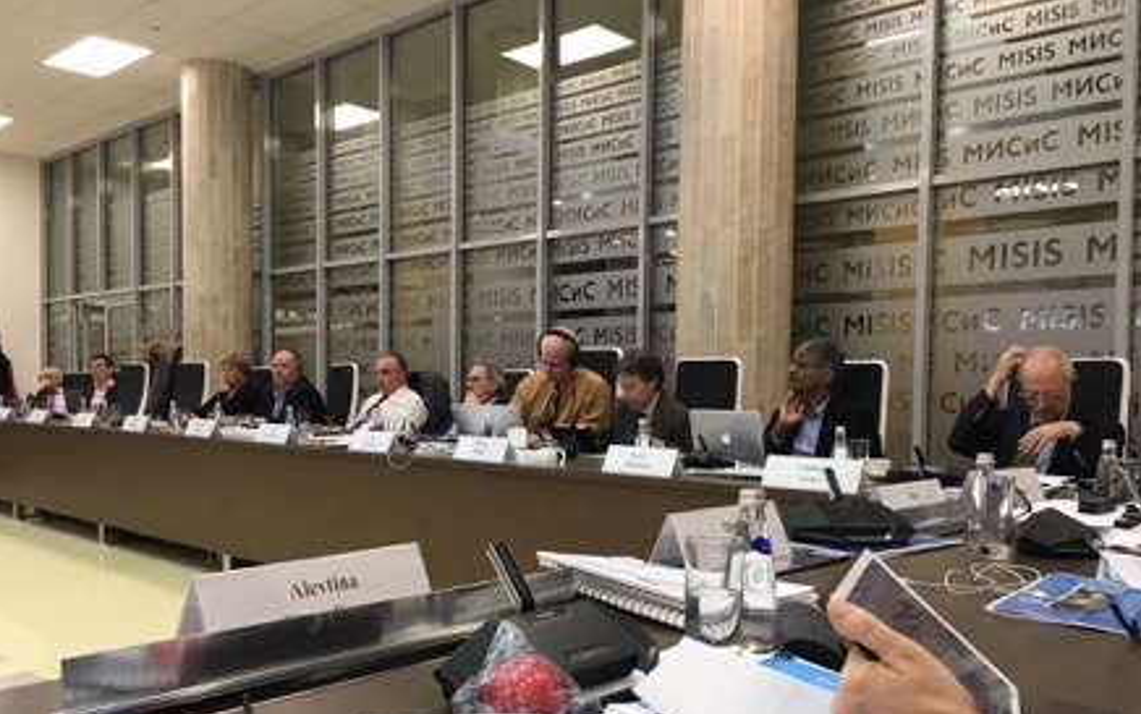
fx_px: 964
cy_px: 426
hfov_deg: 61.2
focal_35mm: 31
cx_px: 568
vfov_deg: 40.5
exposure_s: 1/33
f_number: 2.2
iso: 40
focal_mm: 4.15
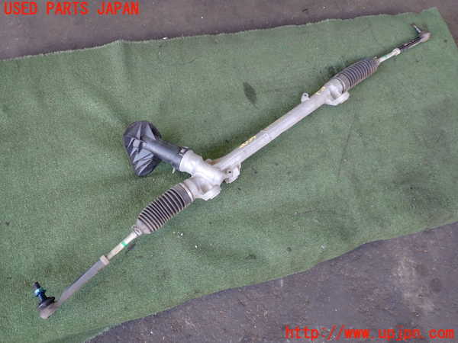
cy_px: 172
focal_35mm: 30
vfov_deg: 46.8
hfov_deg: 60.0
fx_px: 397
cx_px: 229
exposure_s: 1/80
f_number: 2.3
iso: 200
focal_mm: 5.4
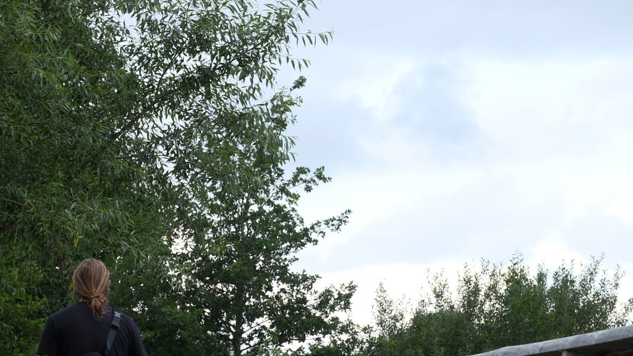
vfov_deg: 6.4
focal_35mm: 189
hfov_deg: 11.3
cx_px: 85
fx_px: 3173
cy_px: 347
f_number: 4.8
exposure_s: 1/200
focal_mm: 50
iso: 160
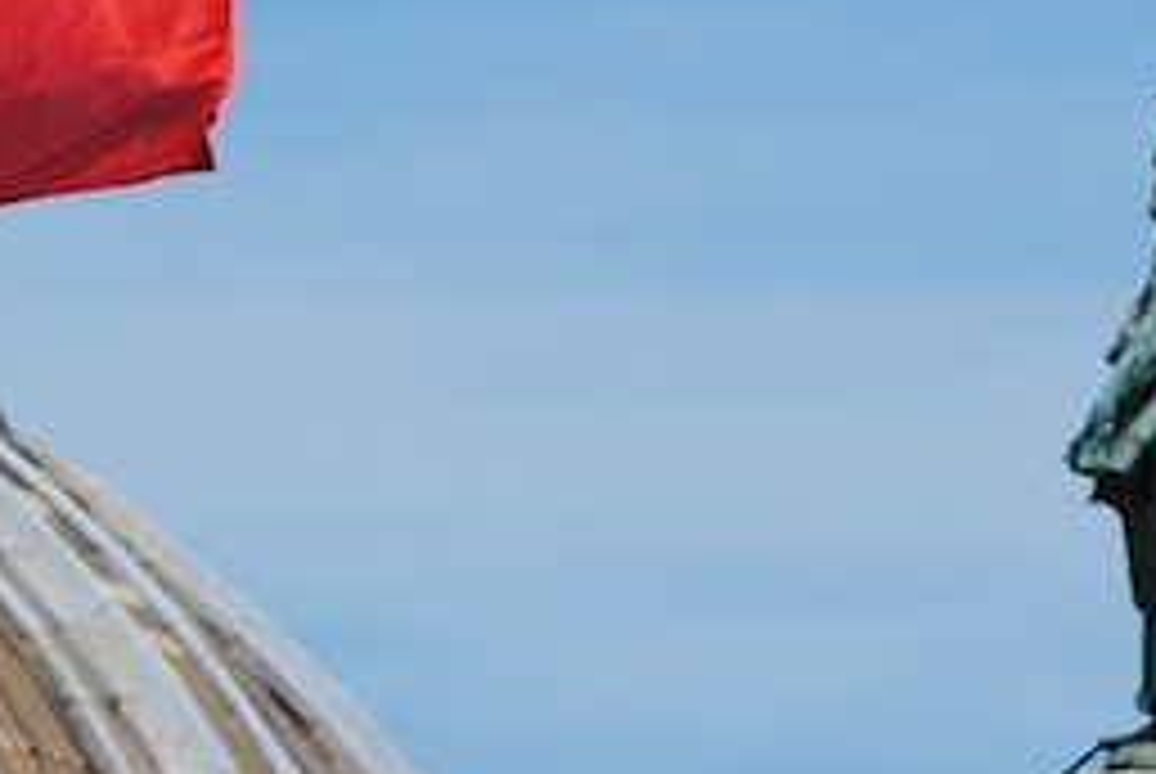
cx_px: -1140
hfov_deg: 2.1
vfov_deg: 1.4
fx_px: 30893
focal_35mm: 961
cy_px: -63
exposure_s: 1/640
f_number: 6.3
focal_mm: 102
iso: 100
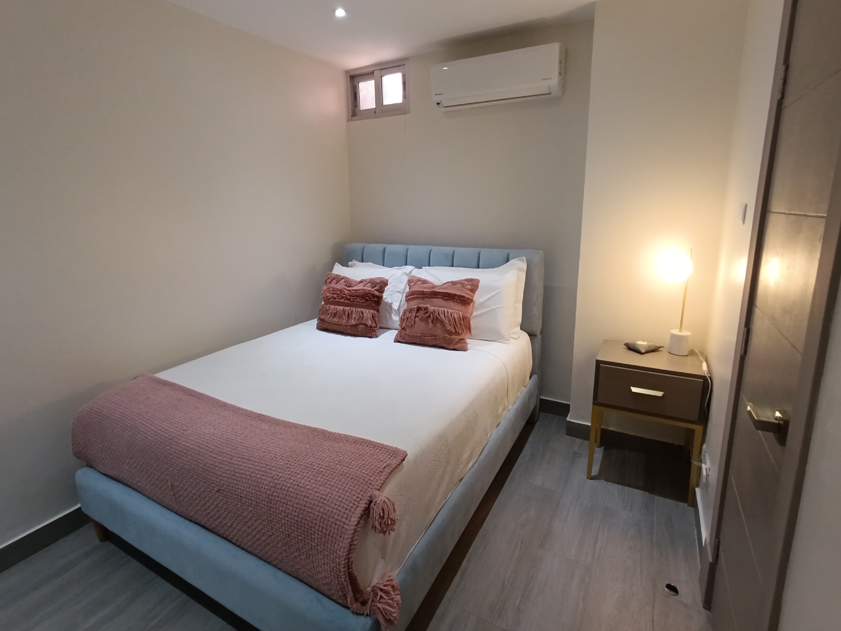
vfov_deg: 71.5
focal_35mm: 18
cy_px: 289
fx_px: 437
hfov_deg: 87.7
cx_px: 399
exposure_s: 1/33.3
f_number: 2.2
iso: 400
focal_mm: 1.65
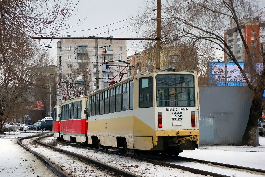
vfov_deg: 17.5
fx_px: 574
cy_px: 88
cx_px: 132
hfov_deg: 26.0
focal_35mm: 78
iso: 1250
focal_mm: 28.84
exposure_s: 1/500
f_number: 4.5
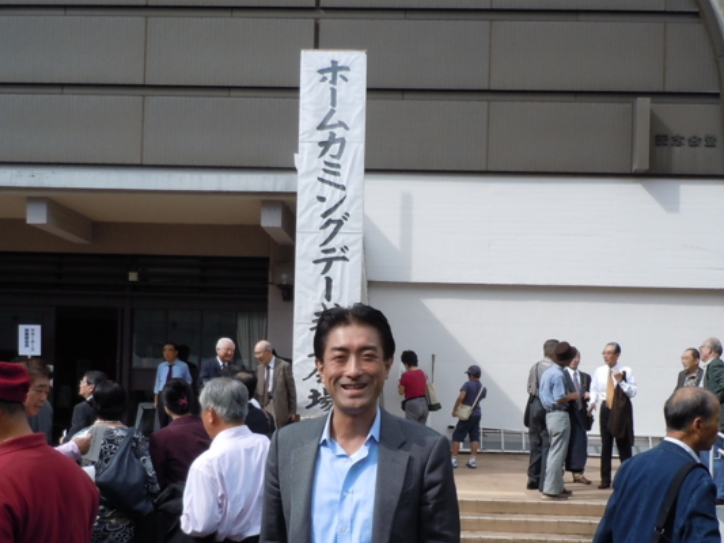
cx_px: 378
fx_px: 879
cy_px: 381
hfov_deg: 44.8
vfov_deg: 33.9
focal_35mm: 42
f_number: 3.7
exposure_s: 1/640
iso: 100
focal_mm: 5
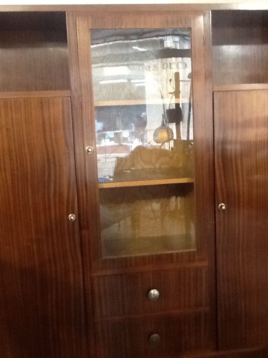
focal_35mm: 44
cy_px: 179
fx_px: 454
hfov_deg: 32.9
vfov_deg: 42.9
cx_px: 134
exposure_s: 1/24
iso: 320
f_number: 2.4
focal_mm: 2.03
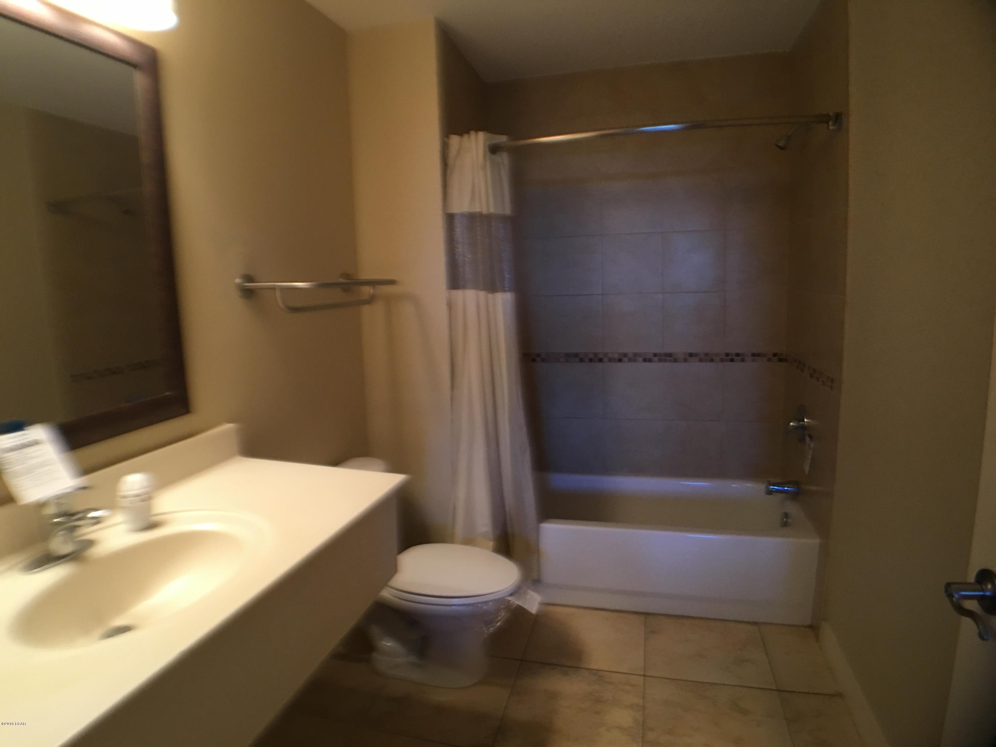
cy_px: 374
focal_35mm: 29
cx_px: 498
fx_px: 834
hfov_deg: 61.7
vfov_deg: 48.2
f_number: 2.2
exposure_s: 1/15
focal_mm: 4.15
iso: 50
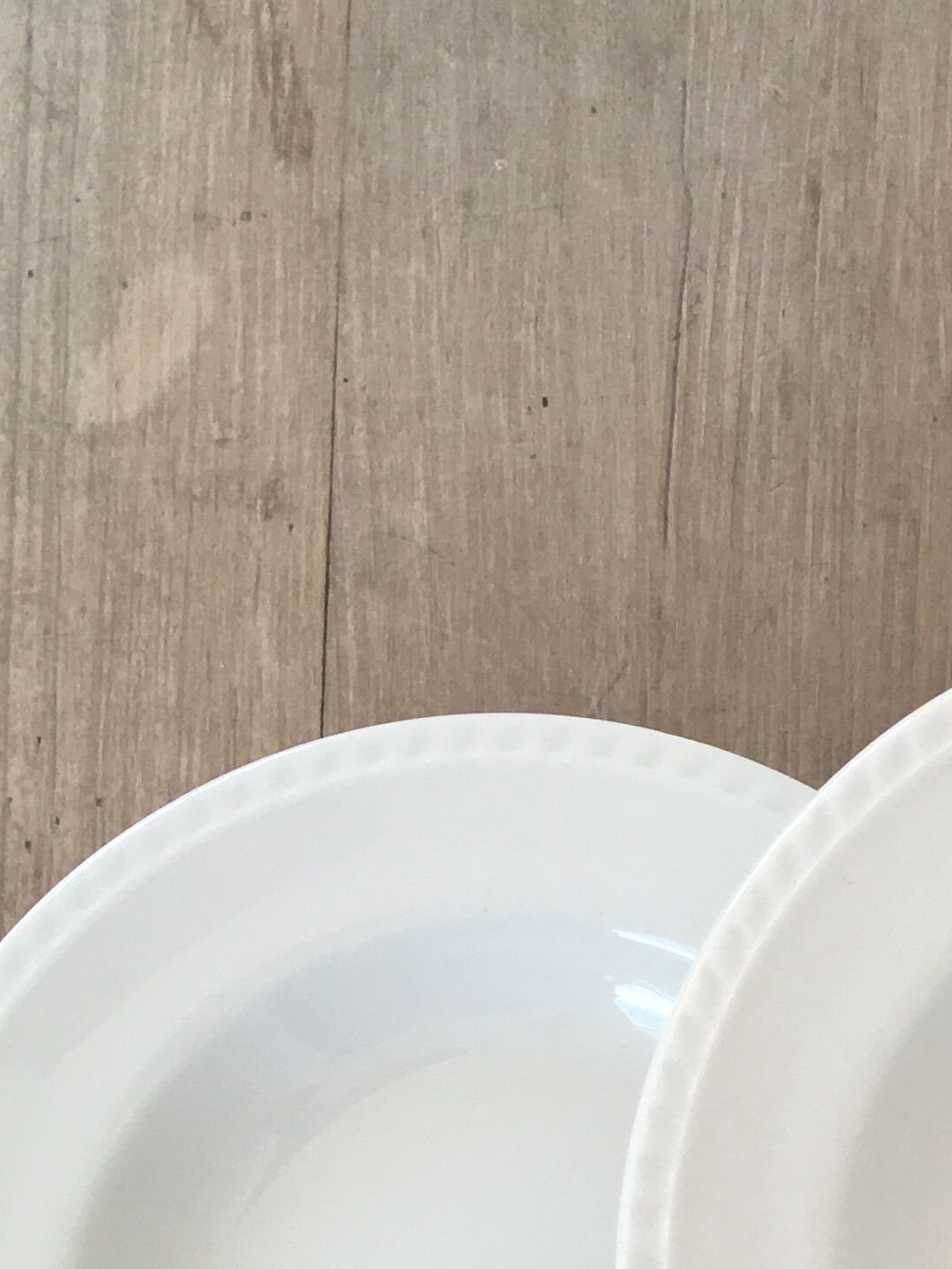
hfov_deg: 17.5
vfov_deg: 22.7
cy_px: 1410
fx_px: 2970
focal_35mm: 81
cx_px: 1086
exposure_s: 1/100
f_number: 2.2
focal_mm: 4.15
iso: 40
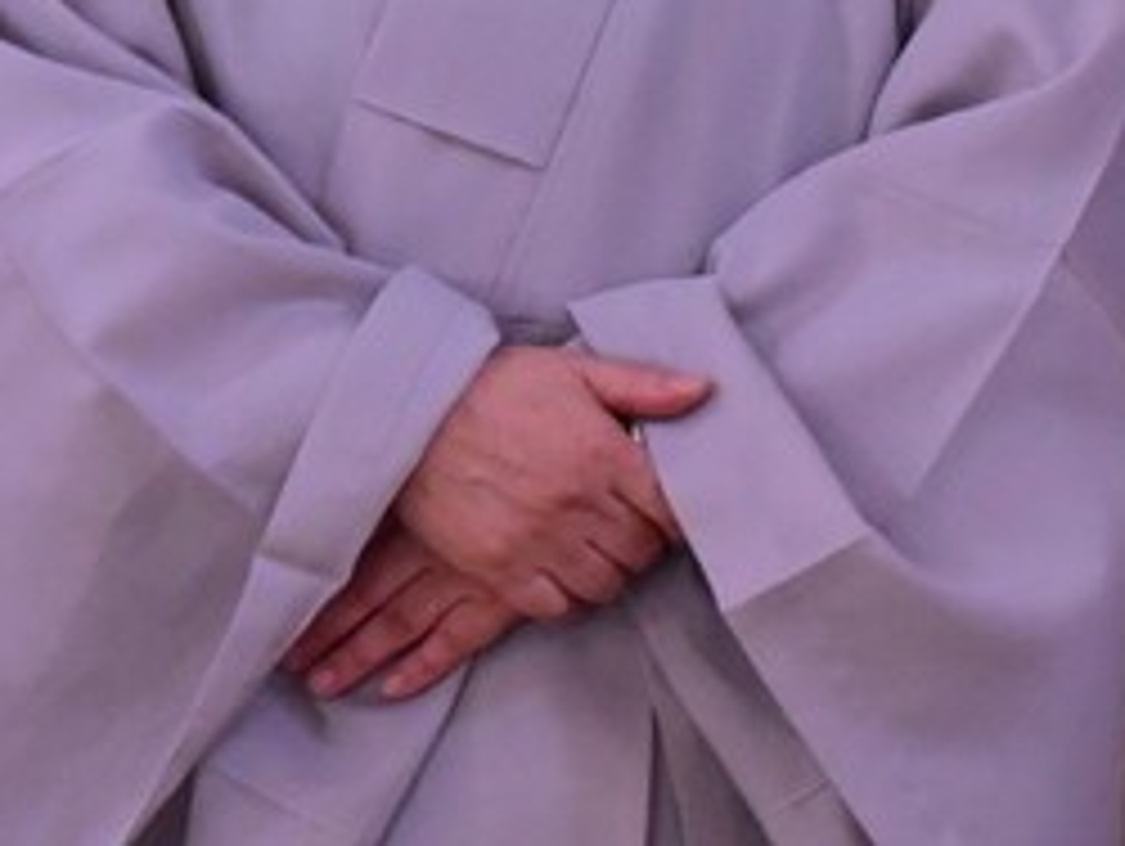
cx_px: 1395
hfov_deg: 3.1
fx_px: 20787
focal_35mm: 639
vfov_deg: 2.3
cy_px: -326
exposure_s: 1/200
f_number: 3.5
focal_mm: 130
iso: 3200
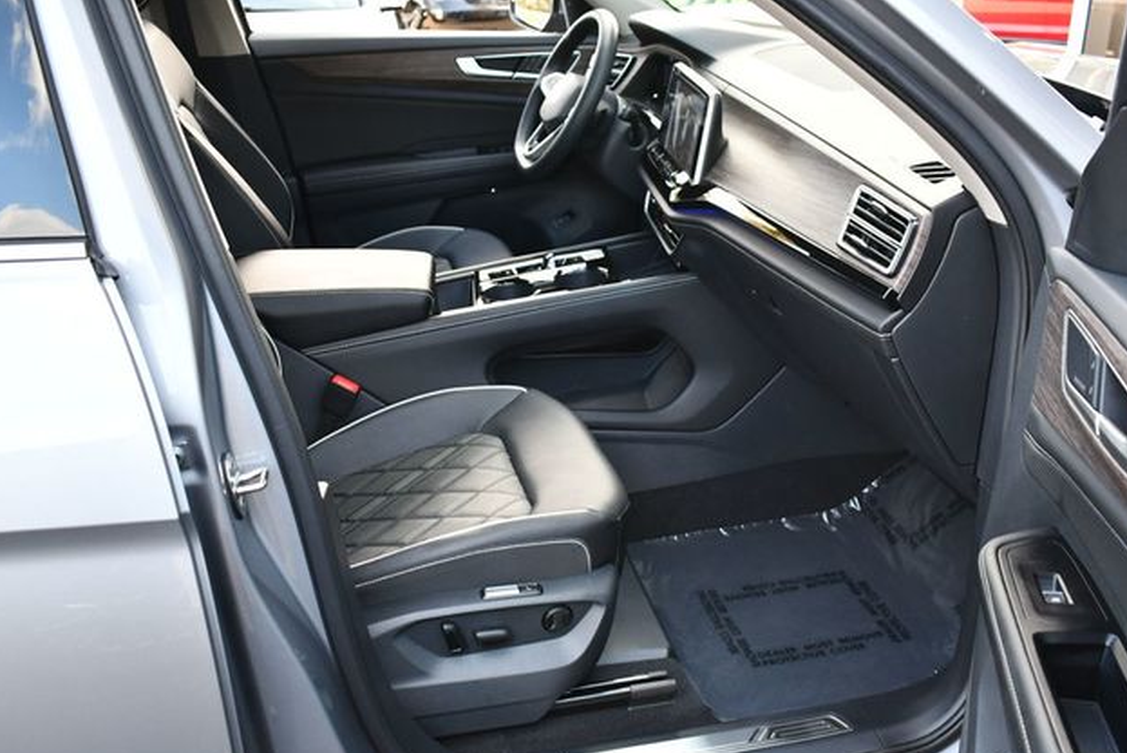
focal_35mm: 37
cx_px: 570
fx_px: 1159
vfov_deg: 36.0
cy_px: 384
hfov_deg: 51.9
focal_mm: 18
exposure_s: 1/250
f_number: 3.5
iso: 800
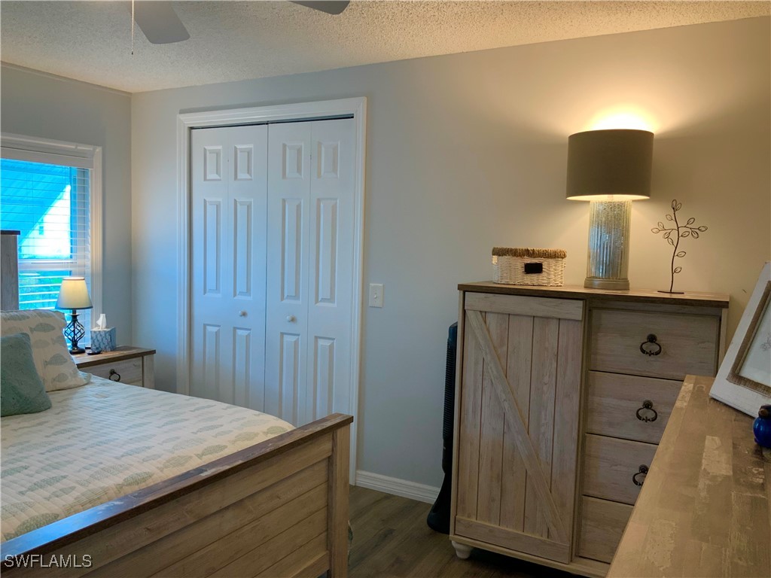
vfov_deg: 48.2
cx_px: 386
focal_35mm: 29
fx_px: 646
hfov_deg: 61.7
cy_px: 289
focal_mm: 3
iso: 64
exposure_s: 1/60
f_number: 1.8
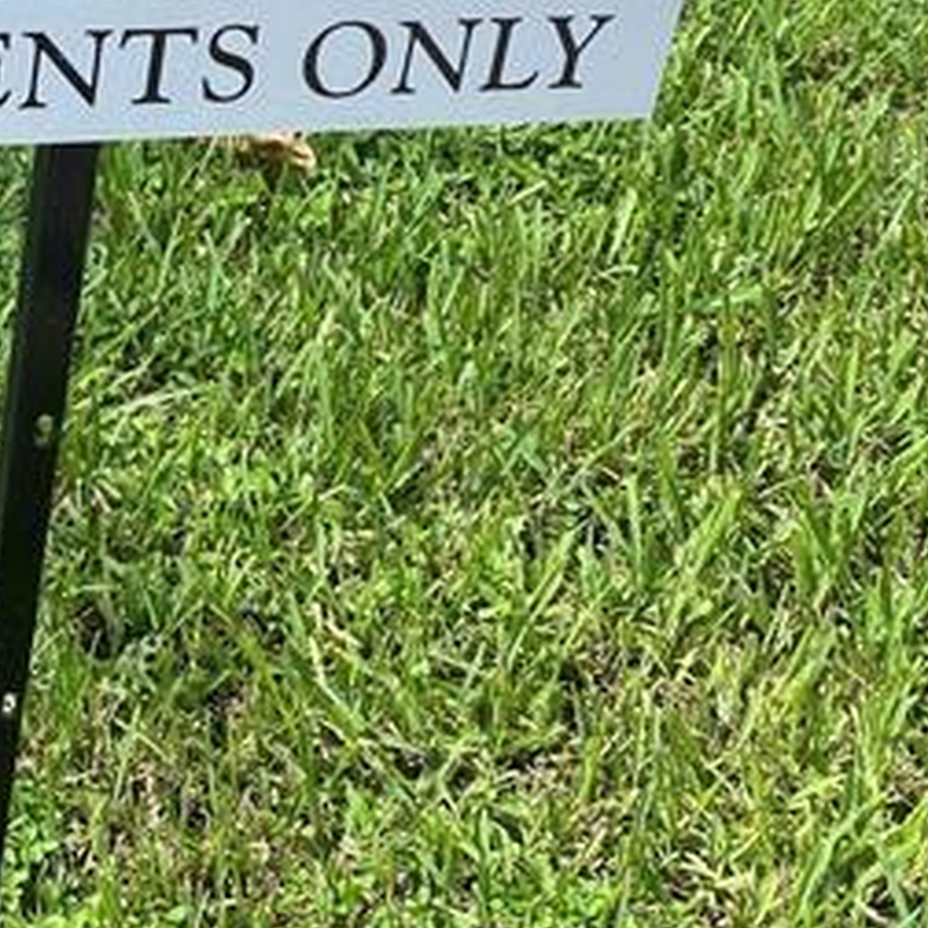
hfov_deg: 23.7
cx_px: 33
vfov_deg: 23.5
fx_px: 2123
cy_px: -29
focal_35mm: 70
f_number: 1.8
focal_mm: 4.25
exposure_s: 1/2513
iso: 32
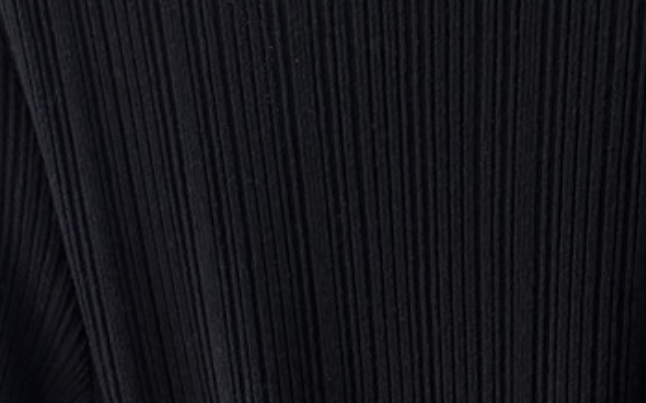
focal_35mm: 117
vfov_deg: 9.8
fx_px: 2059
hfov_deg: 17.7
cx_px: 514
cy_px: 994
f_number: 1.78
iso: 125
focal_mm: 6.76
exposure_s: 1/100
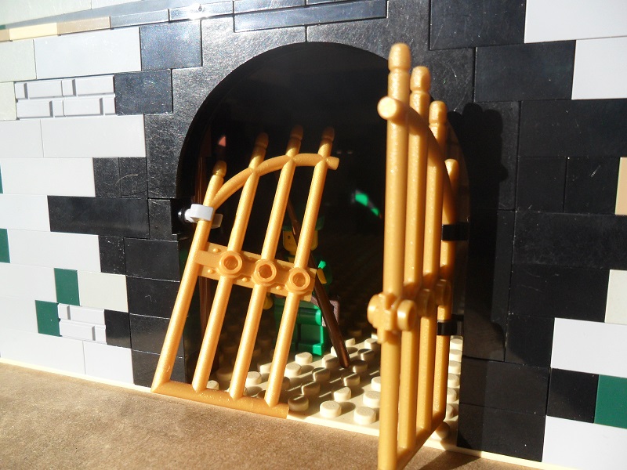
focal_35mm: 27
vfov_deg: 51.4
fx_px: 489
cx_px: 314
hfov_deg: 65.3
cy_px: 235
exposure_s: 1/350
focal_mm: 4.9
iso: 100
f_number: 3.5
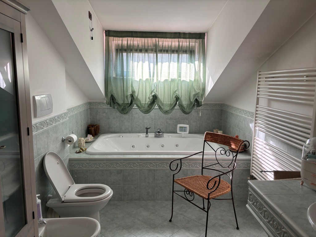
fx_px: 237
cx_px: 158
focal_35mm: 26
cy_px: 118
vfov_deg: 53.1
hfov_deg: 67.3
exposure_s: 1/100
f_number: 1.6
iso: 80
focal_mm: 5.96
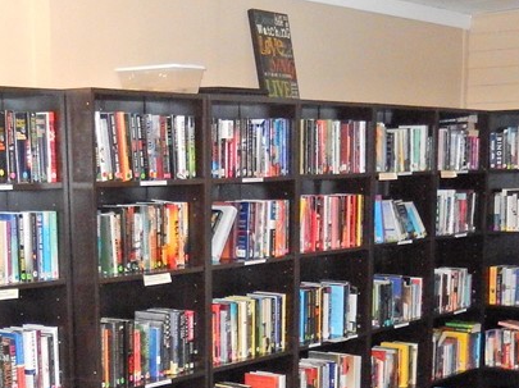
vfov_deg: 17.7
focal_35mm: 81
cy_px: 407
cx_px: 200
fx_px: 1213
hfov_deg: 24.1
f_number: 3.8
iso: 1100
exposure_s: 1/30
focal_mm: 5.7
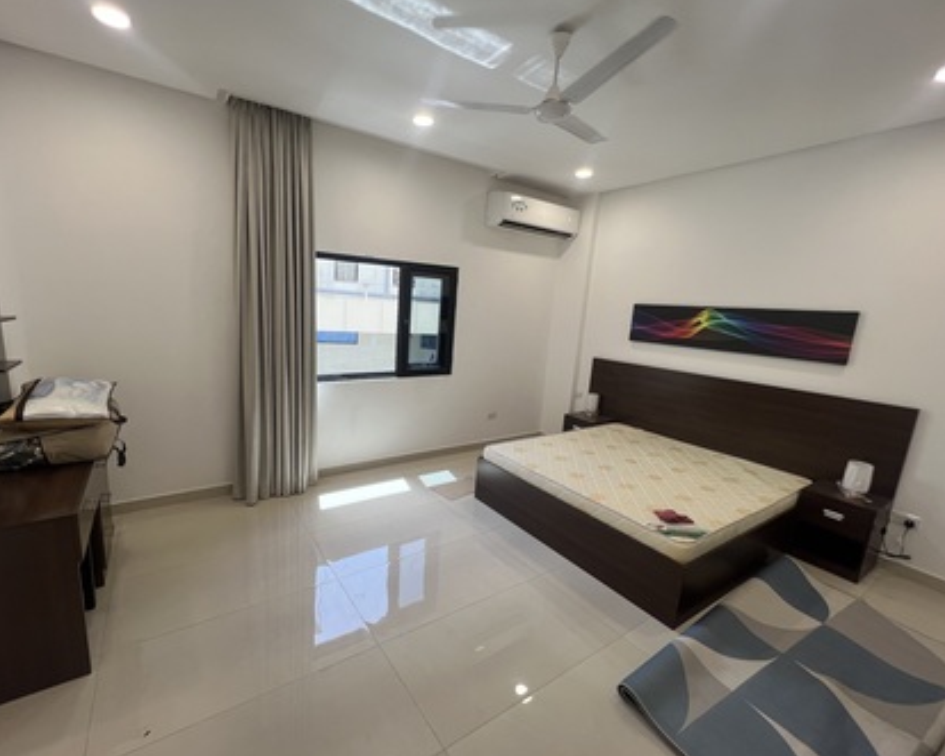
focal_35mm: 14
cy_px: 383
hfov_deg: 100.4
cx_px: 428
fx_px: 391
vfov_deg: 88.0
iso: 40
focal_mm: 1.57
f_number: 1.8
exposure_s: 1/100
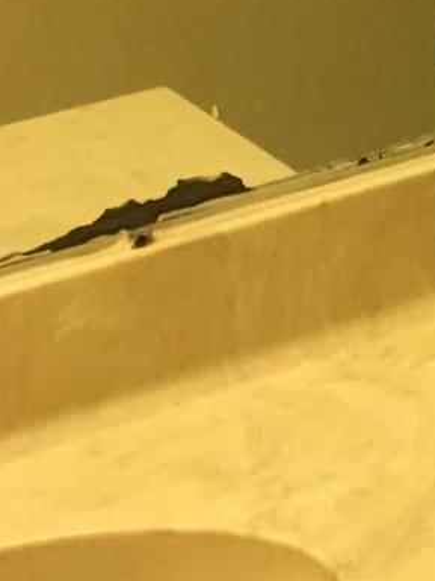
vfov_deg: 12.6
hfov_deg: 8.9
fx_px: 2530
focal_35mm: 151
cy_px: -191
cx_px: 1035
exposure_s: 1/15
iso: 40
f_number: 2.2
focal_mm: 4.15
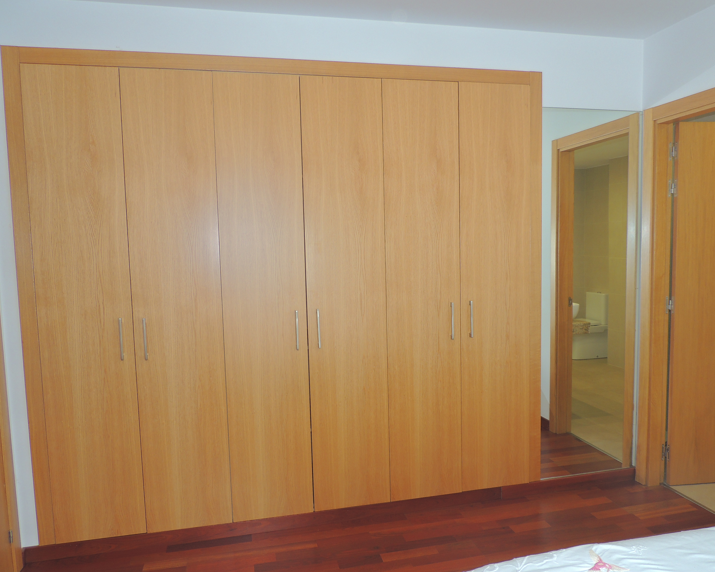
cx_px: 365
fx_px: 550
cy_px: 295
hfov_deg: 66.0
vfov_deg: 54.9
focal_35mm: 26
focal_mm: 4.3
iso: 100
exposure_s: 1/40
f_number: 3
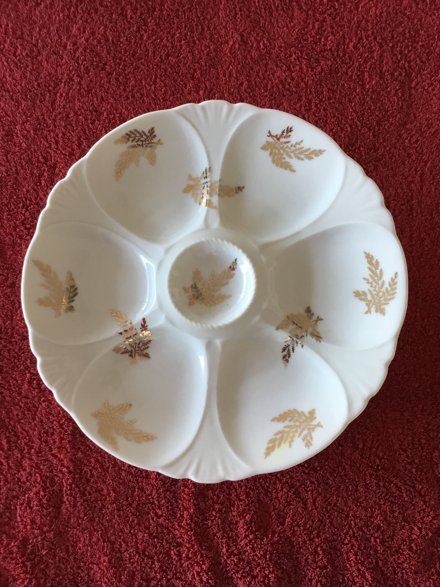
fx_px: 525
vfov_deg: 58.4
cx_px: 220
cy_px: 294
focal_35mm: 31
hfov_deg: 45.4
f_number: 2.4
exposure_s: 1/33
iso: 64
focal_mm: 3.3
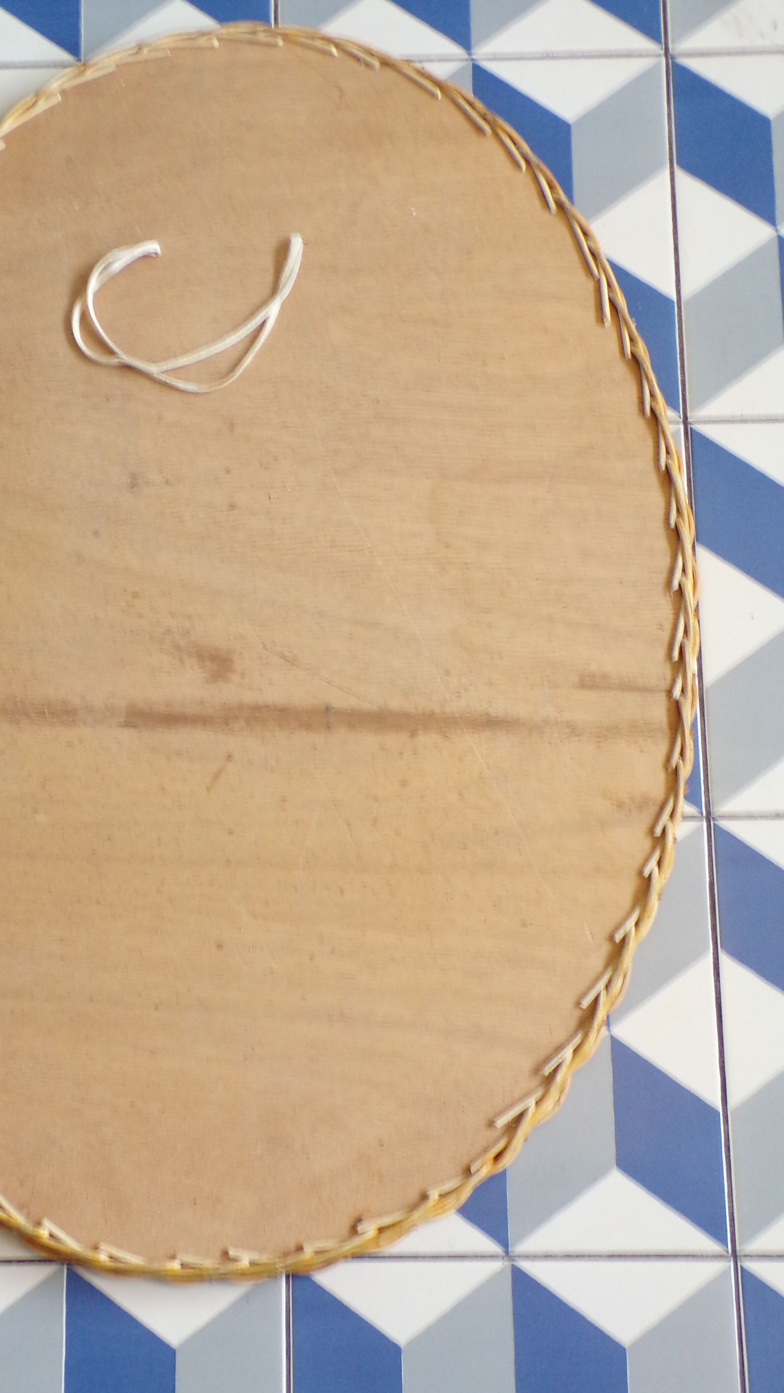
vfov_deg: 36.0
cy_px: 663
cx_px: 235
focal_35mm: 58
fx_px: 2143
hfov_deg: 20.6
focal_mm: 8.7
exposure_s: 1/17
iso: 328
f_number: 3.5
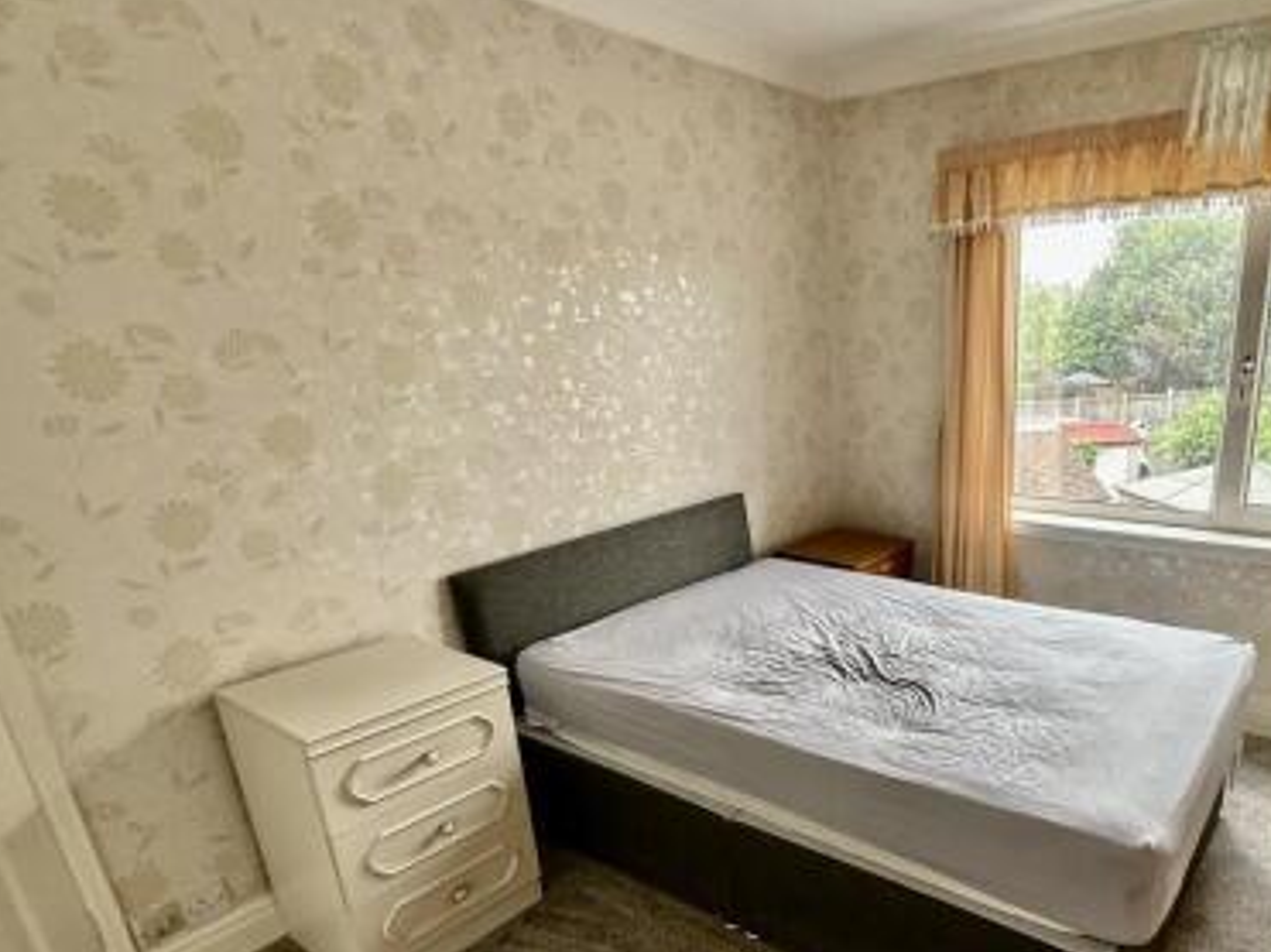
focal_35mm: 22
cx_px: 889
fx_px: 808
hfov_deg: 73.1
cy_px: 611
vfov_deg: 60.0
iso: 64
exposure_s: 1/99
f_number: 2.2
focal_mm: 2.22
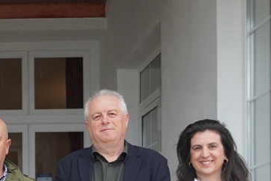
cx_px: -109
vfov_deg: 11.4
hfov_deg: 16.6
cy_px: 277
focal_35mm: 115
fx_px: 863
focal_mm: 23
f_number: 4
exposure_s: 1/160
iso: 500
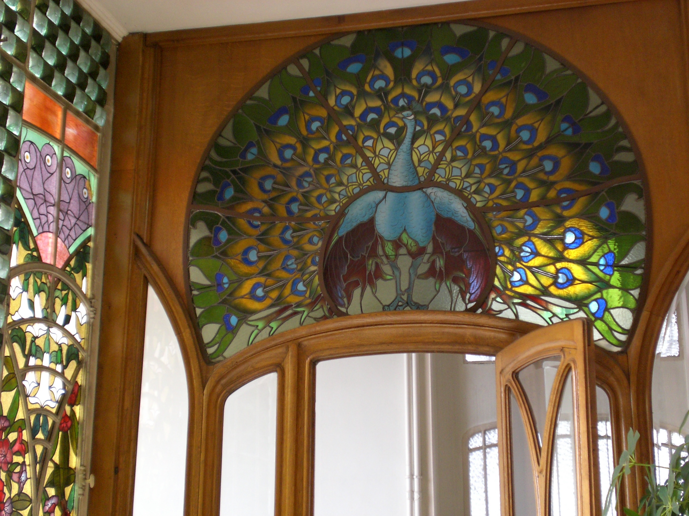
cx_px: 344
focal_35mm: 51
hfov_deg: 37.5
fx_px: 1015
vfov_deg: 28.6
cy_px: 258
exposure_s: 1/80
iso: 200
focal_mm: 8.44
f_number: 3.6
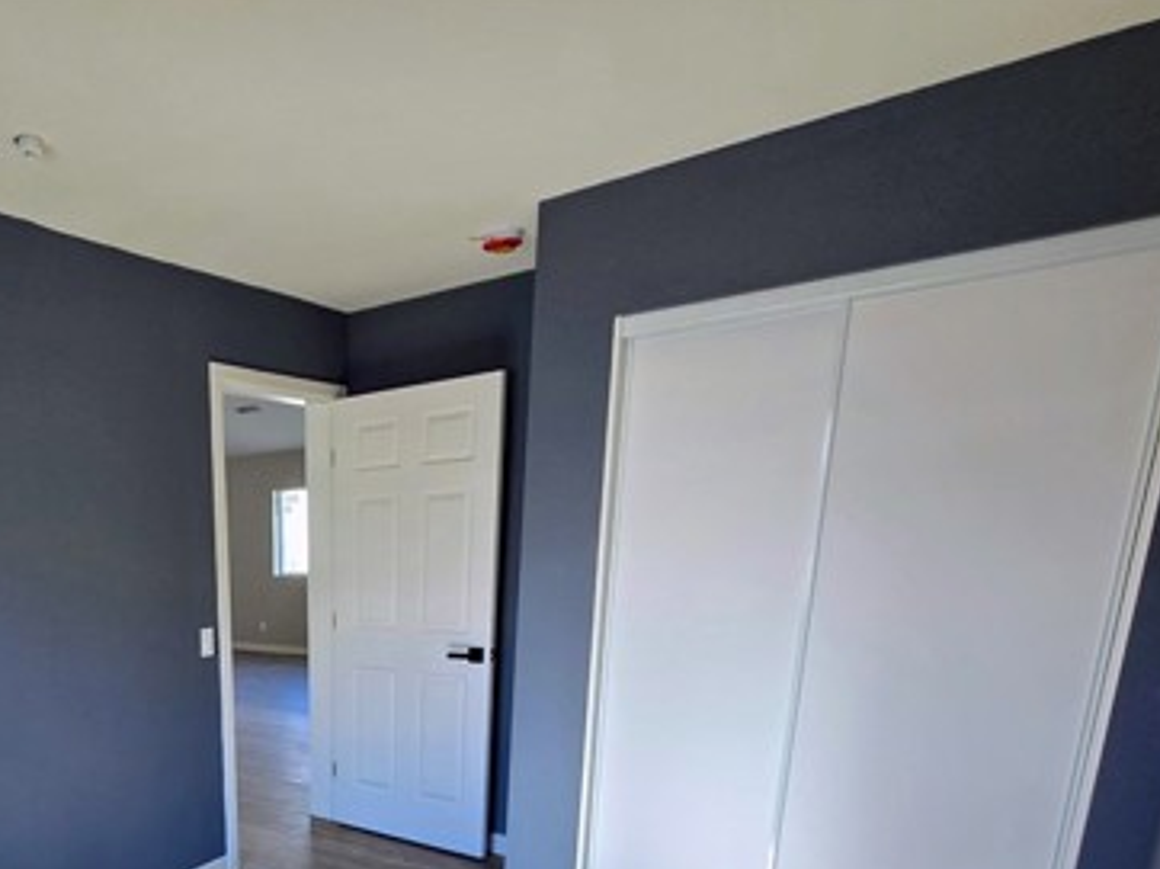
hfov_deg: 66.8
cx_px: 224
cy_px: 750
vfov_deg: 53.0
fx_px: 770
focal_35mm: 23
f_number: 2.2
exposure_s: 1/60
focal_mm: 2.2
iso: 80
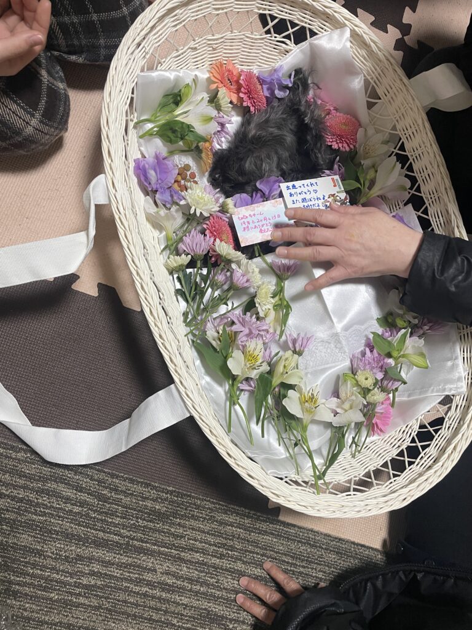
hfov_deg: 53.1
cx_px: 236
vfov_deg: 67.3
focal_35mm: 26
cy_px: 315
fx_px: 473
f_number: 1.6
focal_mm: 4.2
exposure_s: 1/60
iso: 100
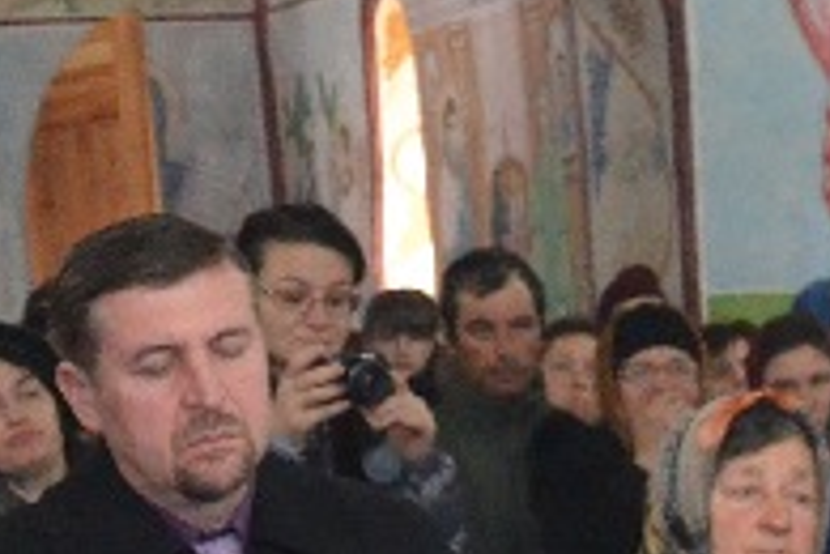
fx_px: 3827
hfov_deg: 11.8
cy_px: 980
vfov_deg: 8.0
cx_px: 1294
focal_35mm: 166
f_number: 4
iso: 3200
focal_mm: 18
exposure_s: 1/60
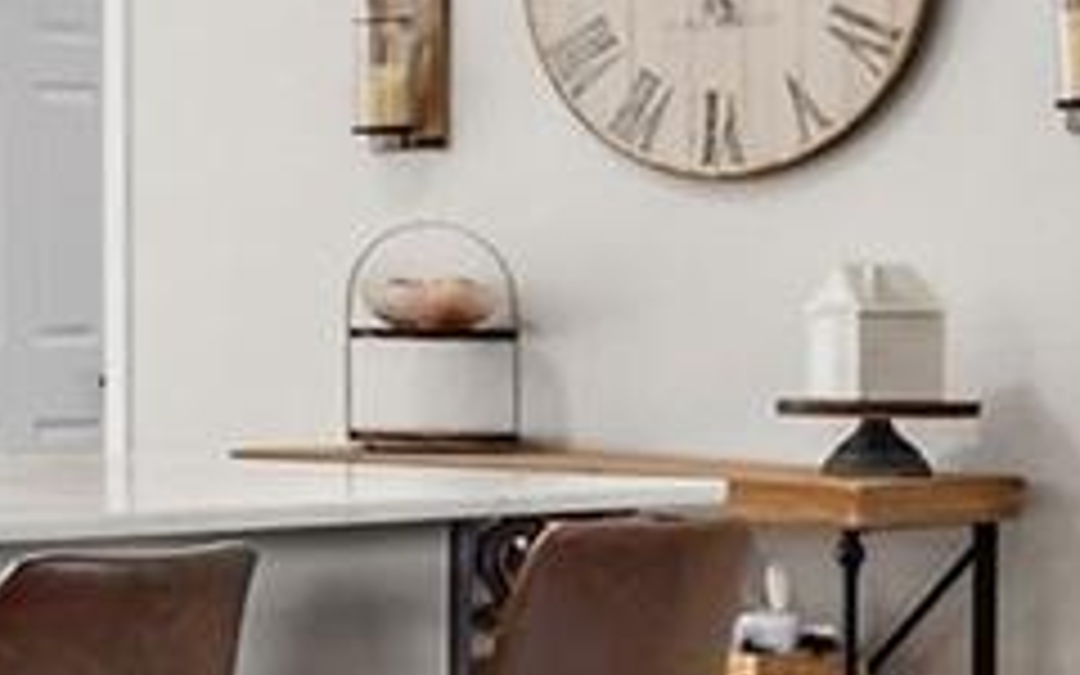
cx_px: -1197
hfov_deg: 13.9
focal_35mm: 122
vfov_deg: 10.7
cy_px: 227
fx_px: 3591
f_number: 8
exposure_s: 1/1000
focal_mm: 18
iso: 400
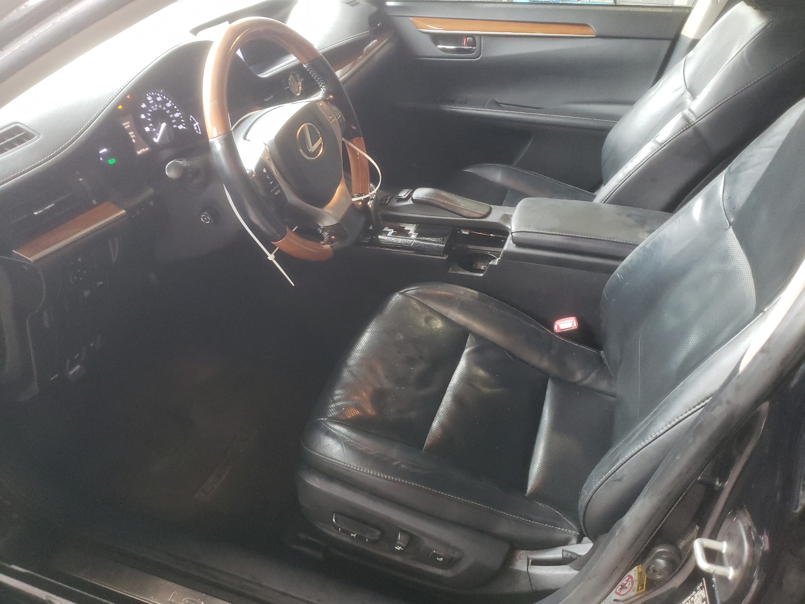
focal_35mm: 26
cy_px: 302
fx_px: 605
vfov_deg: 53.1
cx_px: 402
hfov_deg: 67.3
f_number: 1.5
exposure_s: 1/30
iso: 386
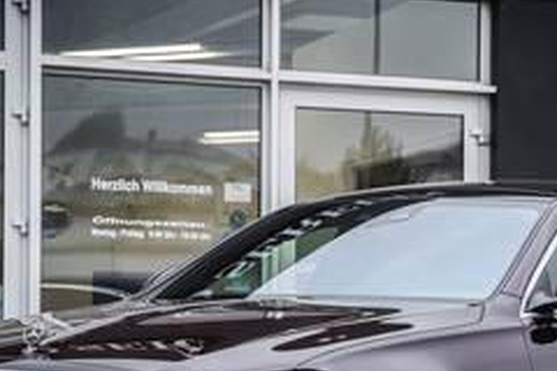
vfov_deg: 9.5
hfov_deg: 14.2
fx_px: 2228
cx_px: 385
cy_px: 343
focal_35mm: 144
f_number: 5
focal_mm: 64
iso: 640
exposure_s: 1/200
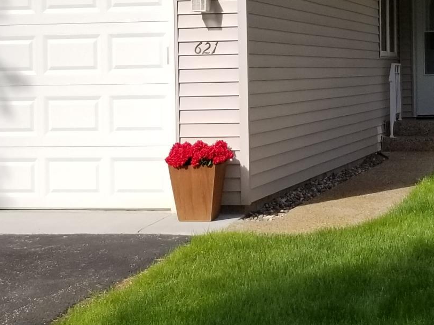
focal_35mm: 96
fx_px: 1203
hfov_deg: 20.4
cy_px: 93
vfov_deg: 15.3
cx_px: 286
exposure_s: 1/2200
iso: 50
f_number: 1.7
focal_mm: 4.25
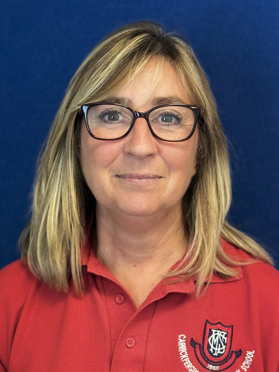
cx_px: 140
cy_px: 186
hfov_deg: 30.3
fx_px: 516
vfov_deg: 39.7
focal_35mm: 48
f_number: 1.78
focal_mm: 6.76
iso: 250
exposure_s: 1/60
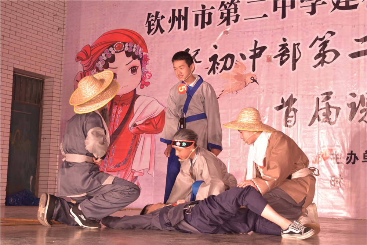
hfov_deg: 33.4
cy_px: 122
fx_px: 611
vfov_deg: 22.6
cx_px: 184
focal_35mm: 60
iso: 320
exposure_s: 1/40
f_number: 4.8
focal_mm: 40
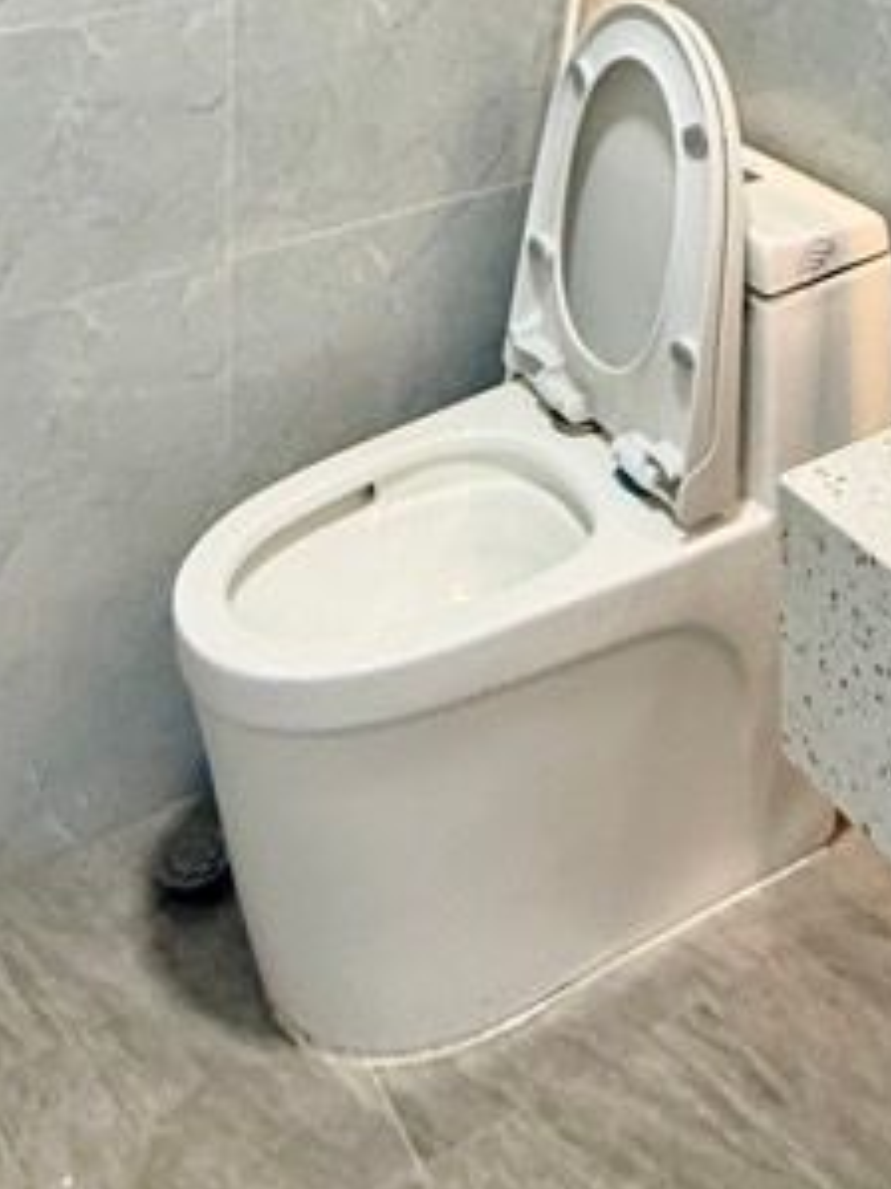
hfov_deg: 29.8
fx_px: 1649
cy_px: -513
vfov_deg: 28.6
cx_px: 660
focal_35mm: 48
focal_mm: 2.22
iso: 250
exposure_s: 1/50
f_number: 2.2
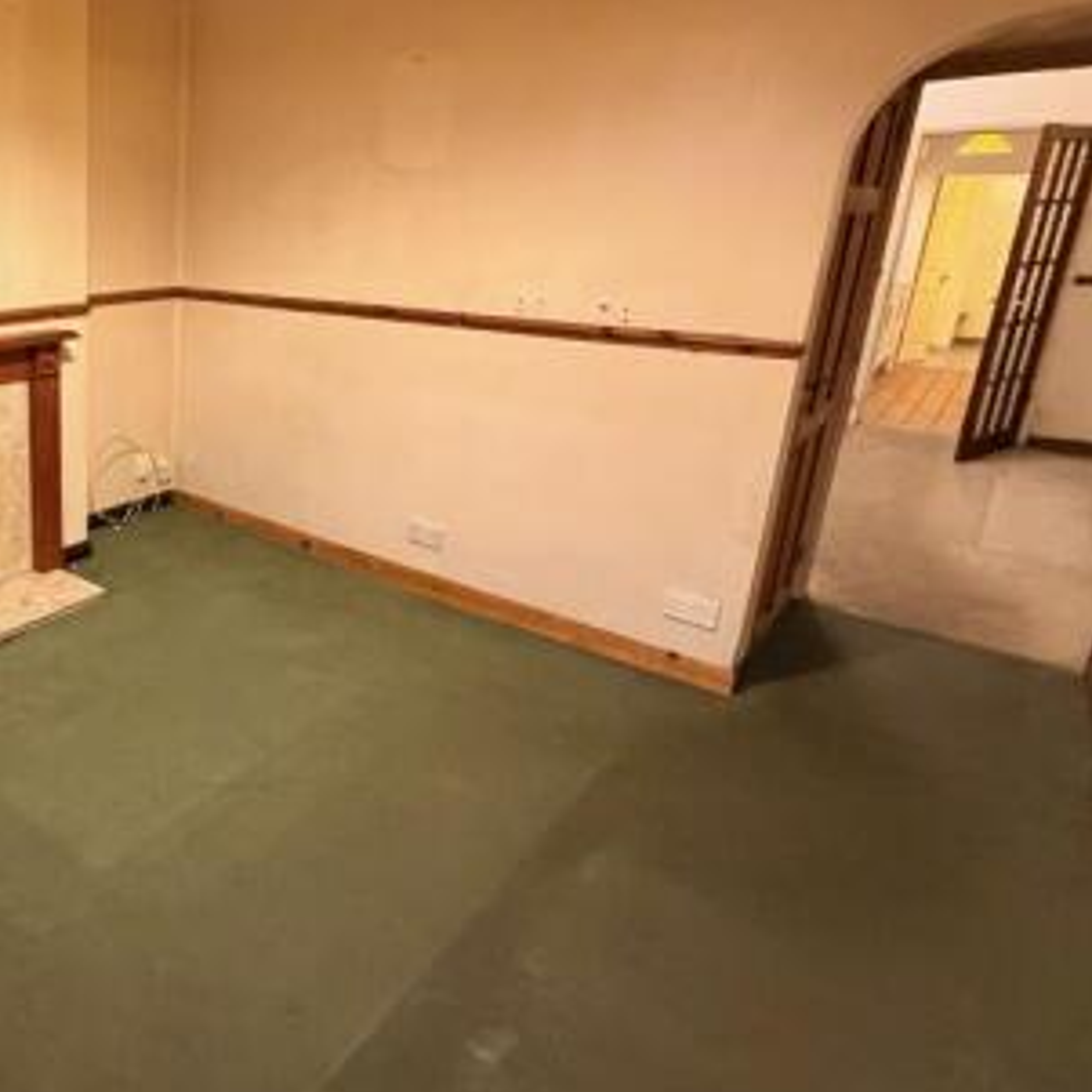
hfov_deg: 54.6
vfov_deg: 64.4
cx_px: 67
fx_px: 857
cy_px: 434
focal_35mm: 24
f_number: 2.2
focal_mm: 2.22
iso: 800
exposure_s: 1/50
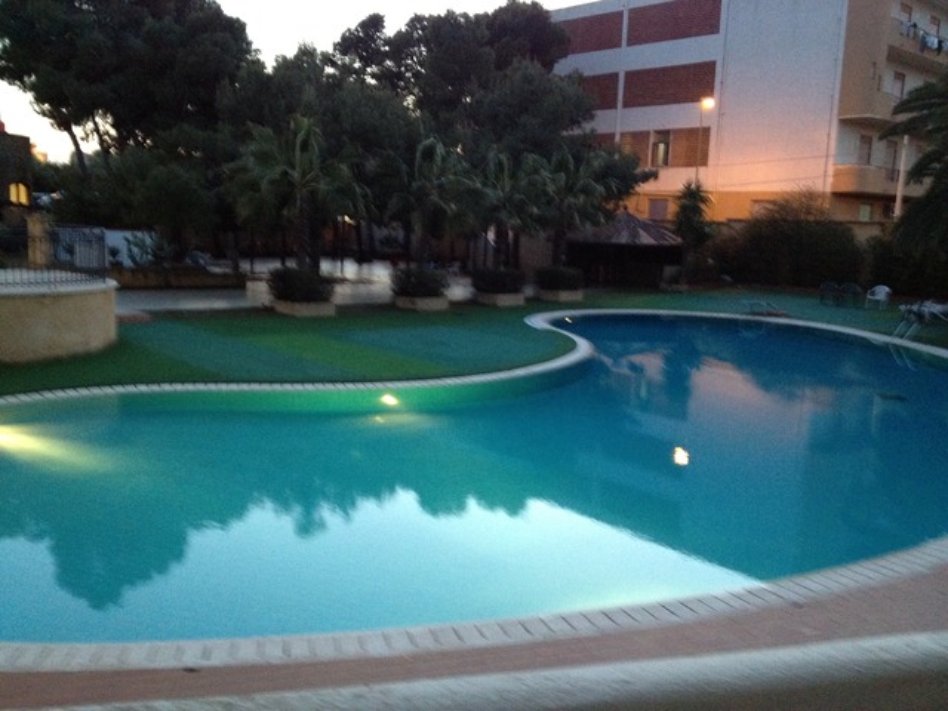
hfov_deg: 52.6
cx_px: 474
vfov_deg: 40.7
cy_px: 356
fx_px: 959
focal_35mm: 35
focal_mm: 4.28
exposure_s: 1/20
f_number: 2.4
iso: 400
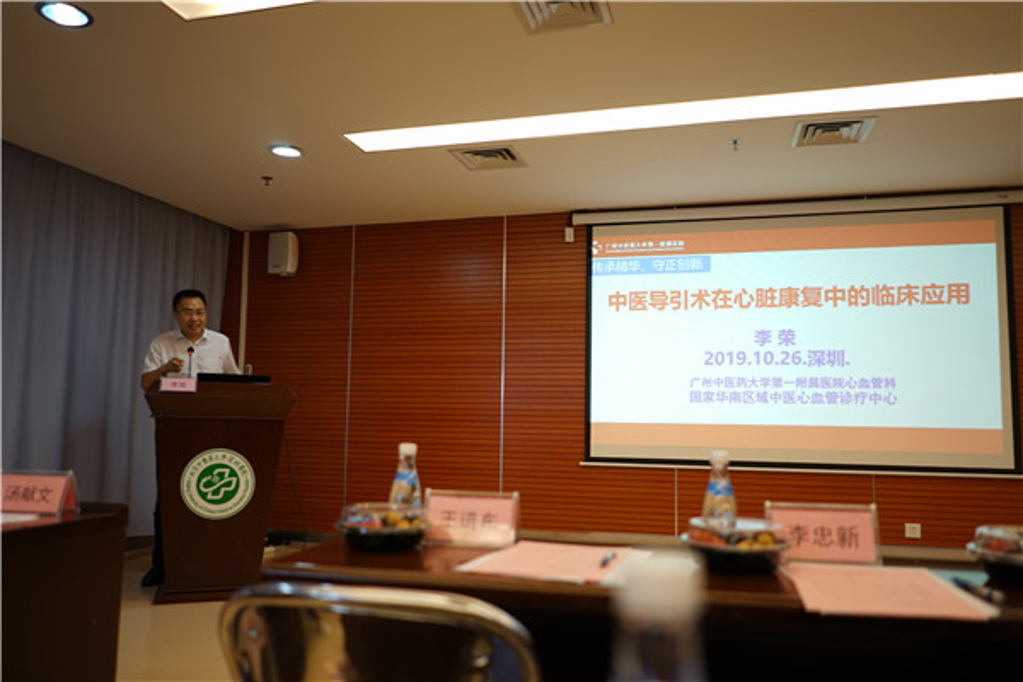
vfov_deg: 46.4
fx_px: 796
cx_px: 512
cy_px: 341
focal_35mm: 28
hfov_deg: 65.5
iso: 64
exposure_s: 1/40
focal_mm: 28
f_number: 2
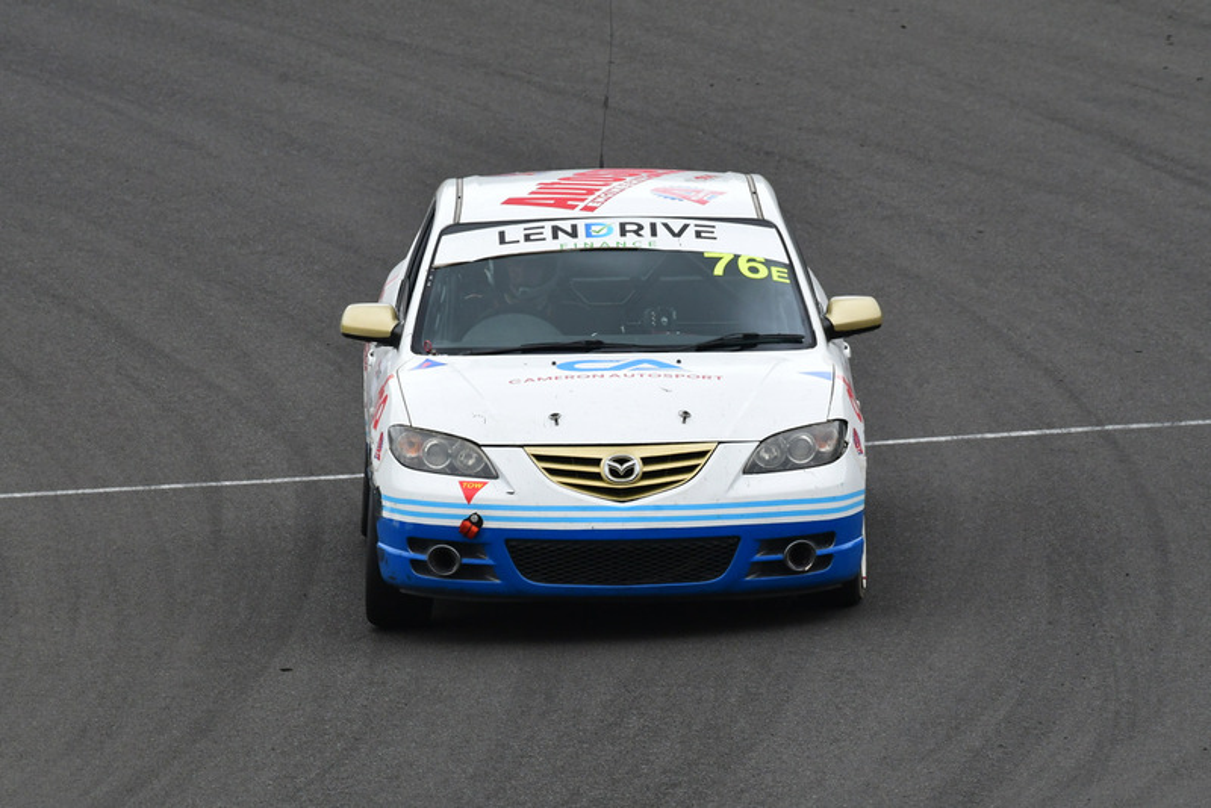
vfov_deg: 2.3
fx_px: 20190
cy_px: 404
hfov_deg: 3.4
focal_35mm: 600
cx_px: 606
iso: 1000
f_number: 11
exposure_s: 1/640
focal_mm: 400
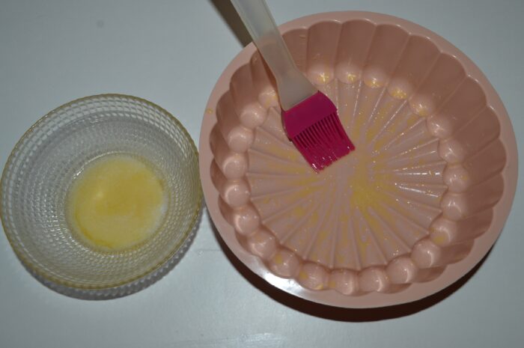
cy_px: 174
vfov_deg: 36.8
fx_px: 523
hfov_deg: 53.2
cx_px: 262
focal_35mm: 36
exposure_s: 1/60
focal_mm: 24
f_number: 8
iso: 100
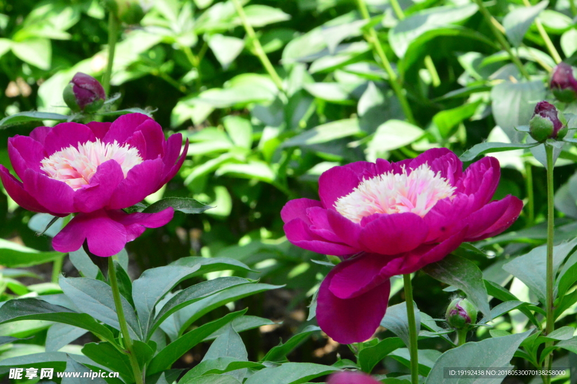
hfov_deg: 7.0
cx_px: 288
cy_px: 192
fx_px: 4684
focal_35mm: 292
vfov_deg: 4.7
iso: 3200
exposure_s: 1/250
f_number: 20
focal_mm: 195
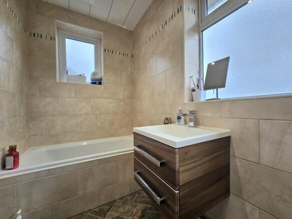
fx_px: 110
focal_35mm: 13
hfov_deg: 106.2
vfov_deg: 89.9
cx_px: 146
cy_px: 110
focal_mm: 2.2
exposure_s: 1/100
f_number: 2.2
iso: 64
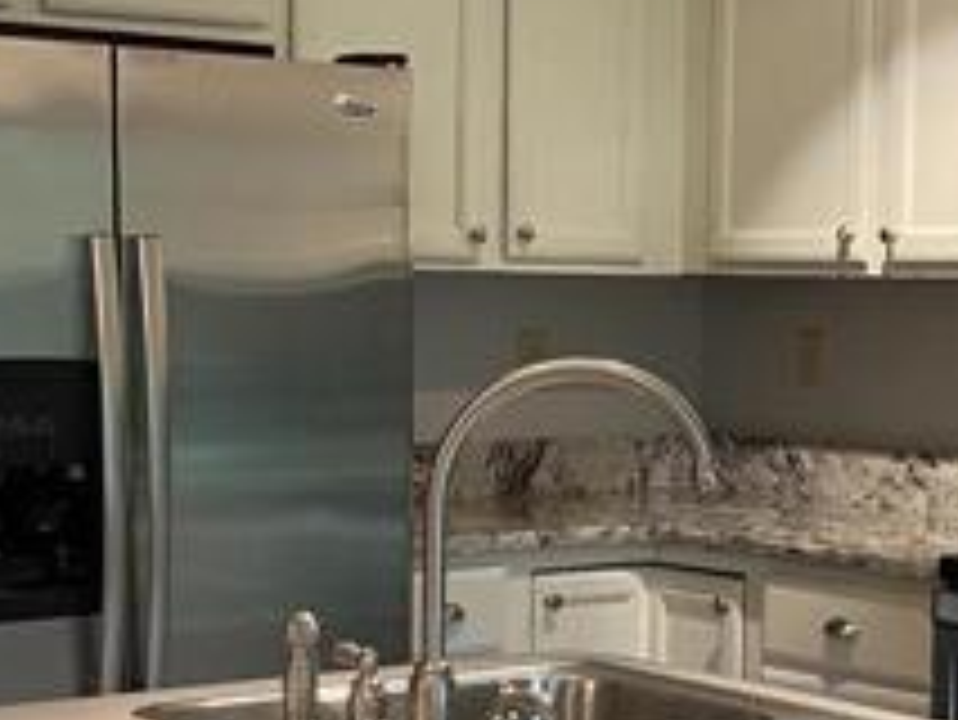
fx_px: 2437
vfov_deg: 16.8
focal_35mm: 88
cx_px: 630
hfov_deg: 22.2
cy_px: 450
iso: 125
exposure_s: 1/60
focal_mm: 4.25
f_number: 1.8
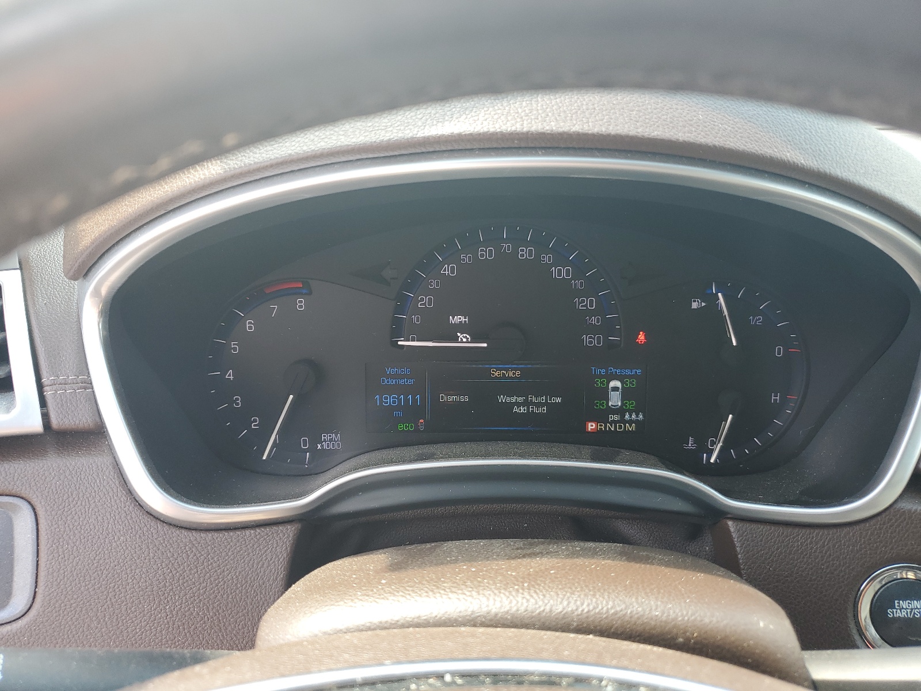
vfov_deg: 53.1
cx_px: 460
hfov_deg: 67.3
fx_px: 692
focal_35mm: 26
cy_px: 346
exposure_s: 1/161
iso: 50
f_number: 1.5
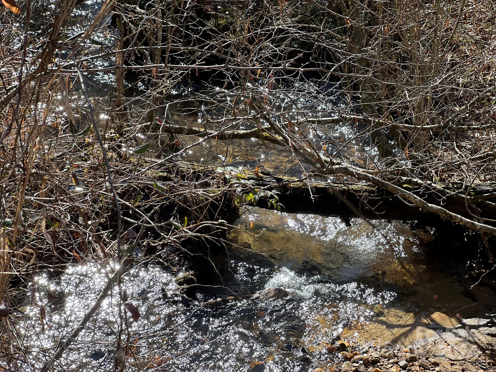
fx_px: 1103
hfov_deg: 25.3
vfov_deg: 19.1
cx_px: 248
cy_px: 186
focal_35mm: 77
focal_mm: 9
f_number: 2.8
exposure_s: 1/148
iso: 40
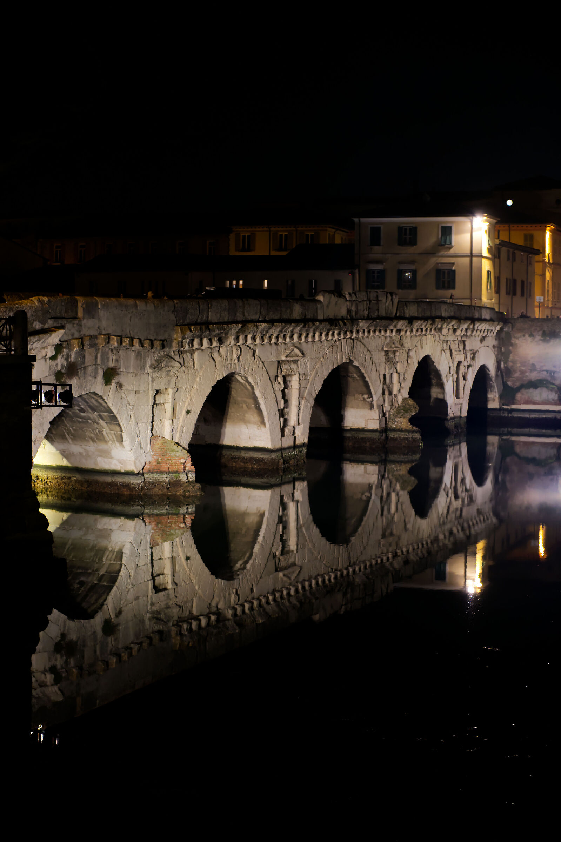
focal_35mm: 70
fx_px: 1637
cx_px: 280
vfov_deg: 28.8
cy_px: 421
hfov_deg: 19.4
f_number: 2.8
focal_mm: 70
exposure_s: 1/80
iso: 3200
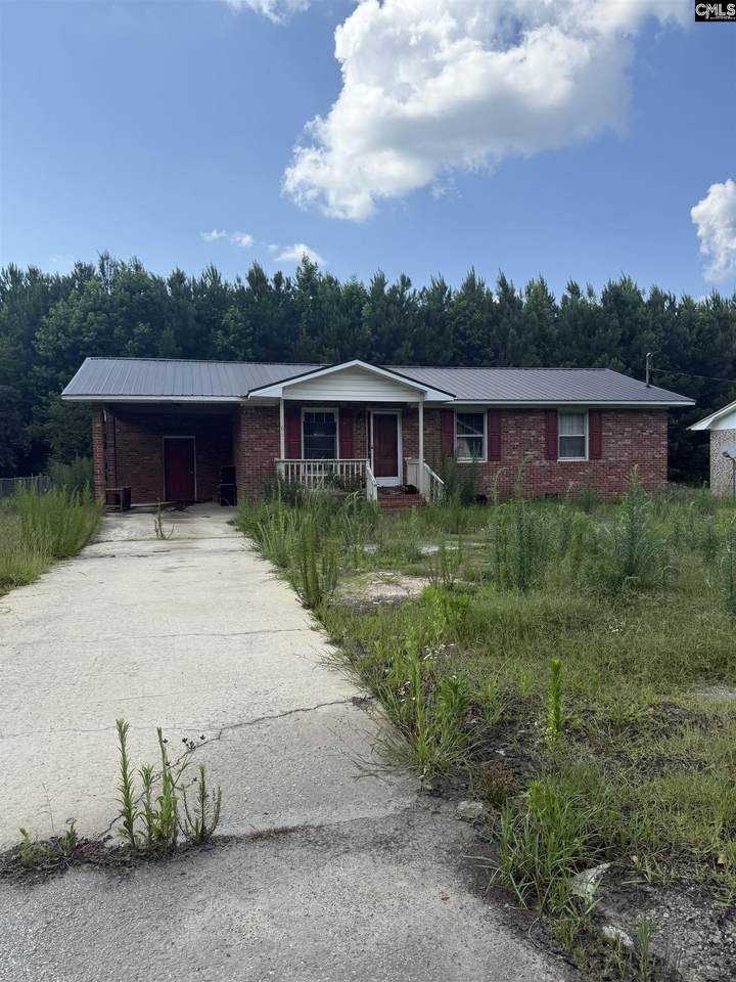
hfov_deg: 56.8
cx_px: 368
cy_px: 491
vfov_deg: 71.6
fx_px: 680
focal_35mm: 24
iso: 80
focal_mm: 6.76
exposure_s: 1/3759
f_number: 1.78
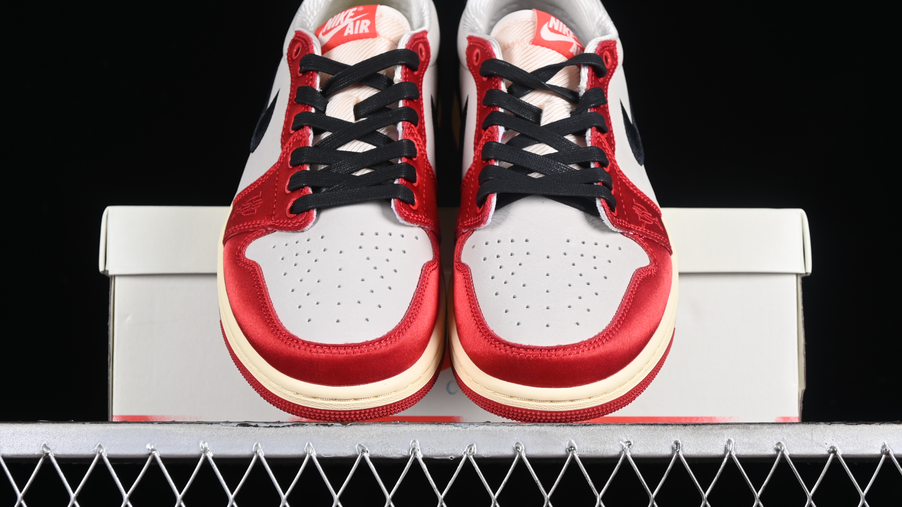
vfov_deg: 15.3
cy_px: 239
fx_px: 1889
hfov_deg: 26.9
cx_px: 453
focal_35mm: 79
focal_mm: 50
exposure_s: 1/60
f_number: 6.3
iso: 160
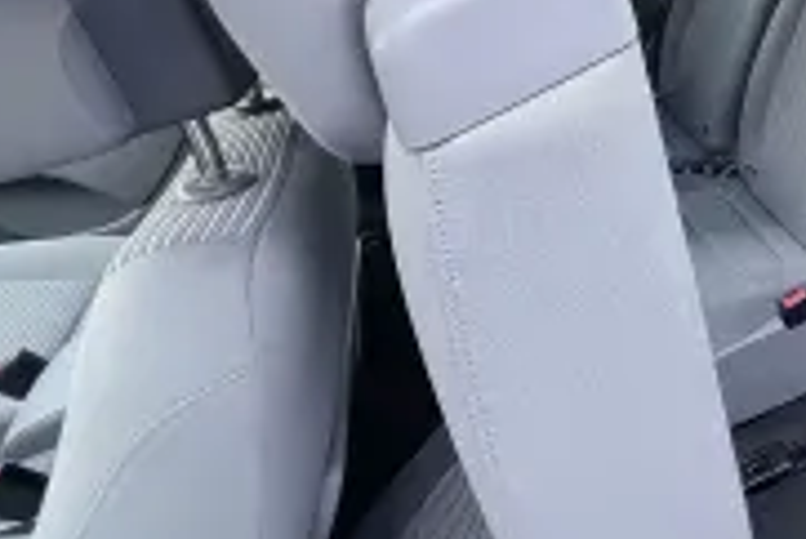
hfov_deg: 53.2
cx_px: 766
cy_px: 134
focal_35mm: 29
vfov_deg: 43.6
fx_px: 650
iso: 125
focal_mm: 2.22
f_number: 2.2
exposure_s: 1/121
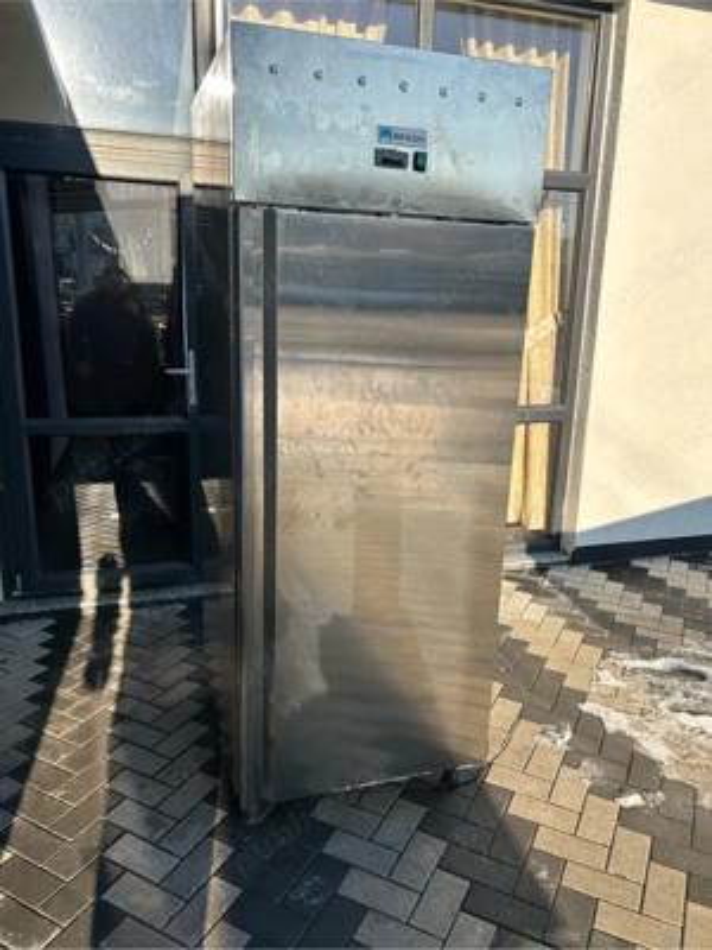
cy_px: 475
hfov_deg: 53.1
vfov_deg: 67.3
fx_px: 713
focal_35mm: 26
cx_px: 356
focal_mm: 5.7
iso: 50
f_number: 1.5
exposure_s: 1/1901
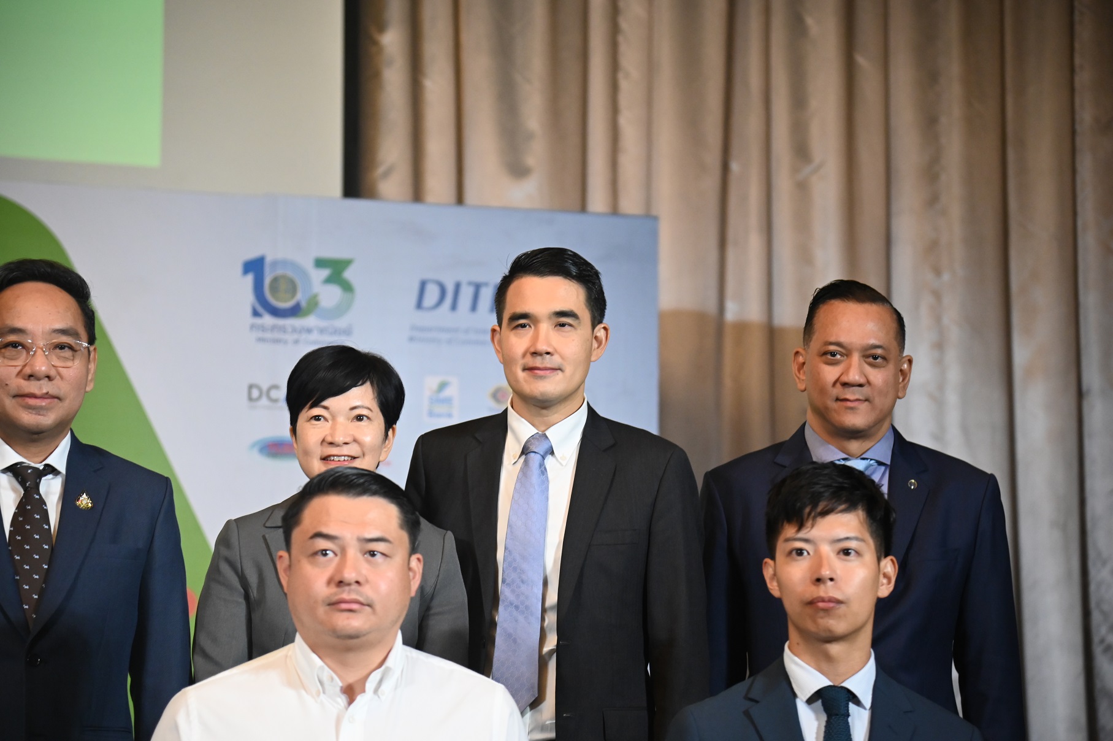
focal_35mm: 120
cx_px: 556
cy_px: 370
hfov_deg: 17.1
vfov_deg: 11.4
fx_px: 3708
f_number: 4
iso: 4500
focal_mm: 120
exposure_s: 1/250
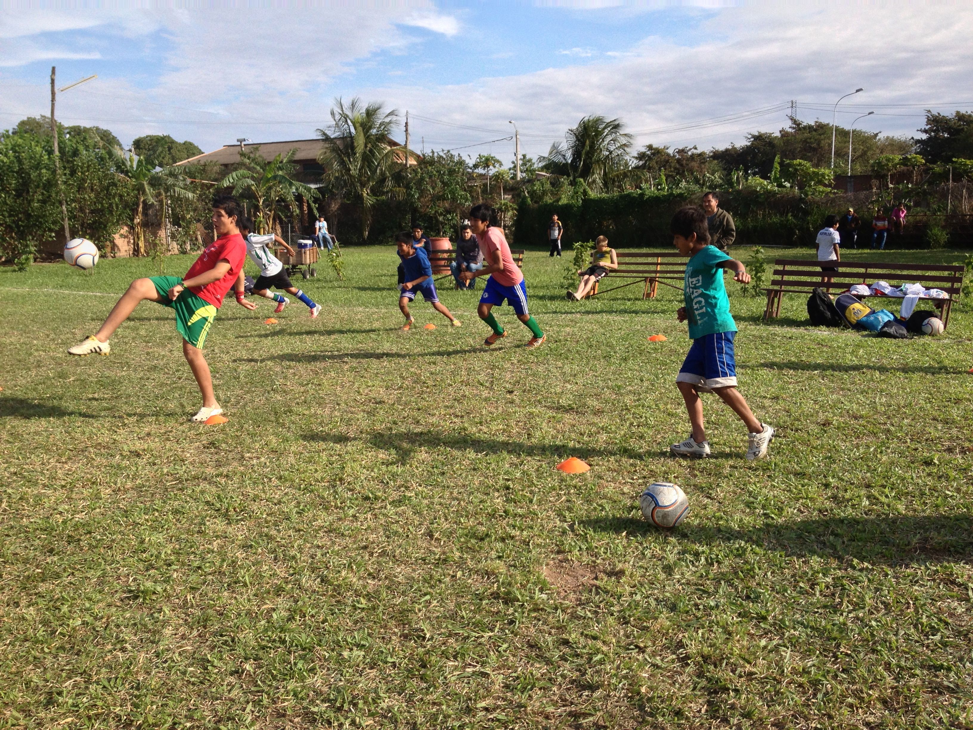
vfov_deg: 40.7
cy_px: 365
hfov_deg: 52.6
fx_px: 984
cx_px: 486
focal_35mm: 35
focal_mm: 4.28
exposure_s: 1/1227
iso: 50
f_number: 2.4
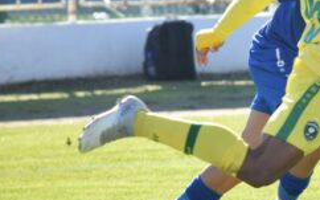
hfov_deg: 2.7
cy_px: 42
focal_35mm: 777
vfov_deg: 1.7
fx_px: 6776
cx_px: 385
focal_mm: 195
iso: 400
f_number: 5
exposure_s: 1/800
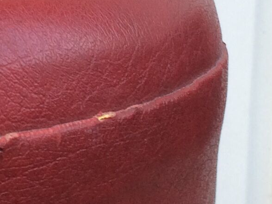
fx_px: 1265
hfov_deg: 12.2
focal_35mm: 161
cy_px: 96
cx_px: 37
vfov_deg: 9.2
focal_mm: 4.15
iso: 40
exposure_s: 1/50
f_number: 2.2
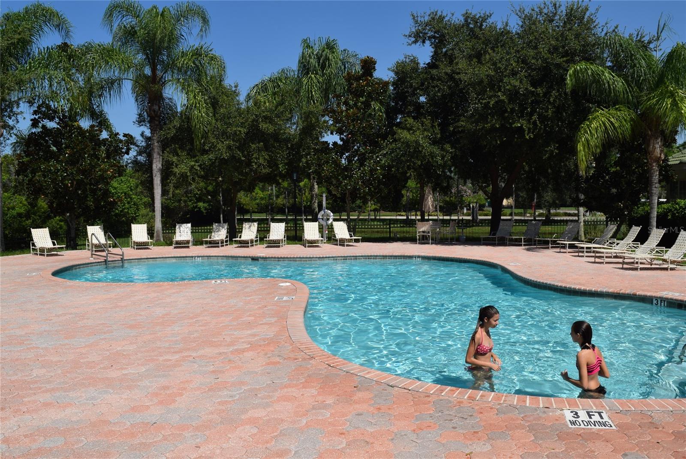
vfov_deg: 48.0
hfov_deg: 67.3
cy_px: 230
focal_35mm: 27
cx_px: 343
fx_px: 515
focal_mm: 18
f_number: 14
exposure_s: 1/200
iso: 100
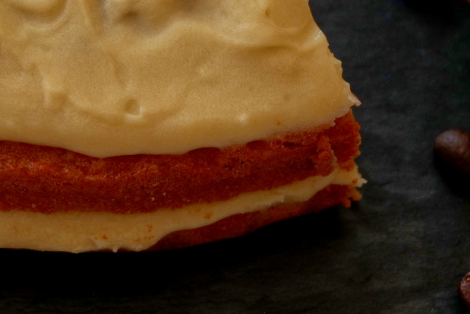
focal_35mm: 186
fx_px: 2429
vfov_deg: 7.3
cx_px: 106
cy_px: -25
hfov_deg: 11.0
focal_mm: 60
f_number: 7.1
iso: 640
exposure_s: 1/80
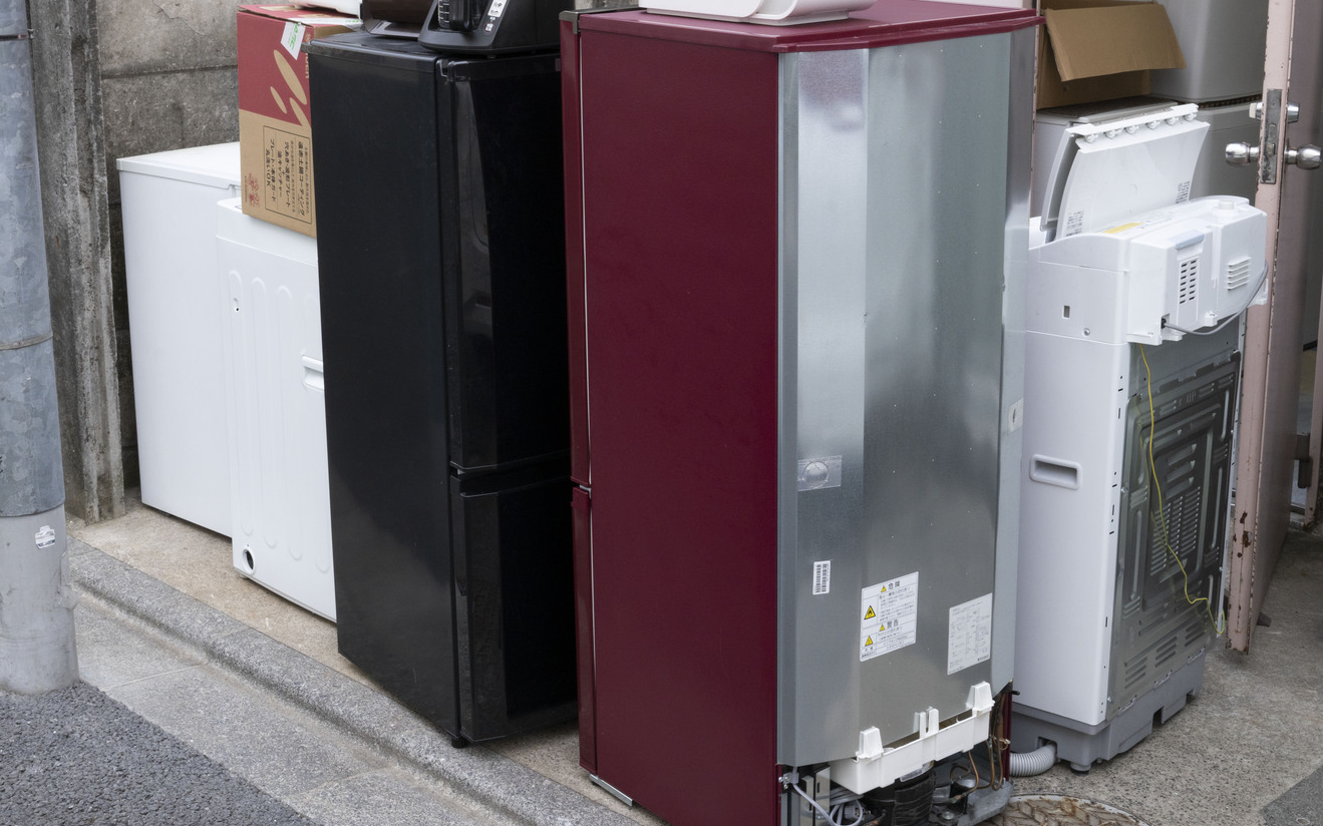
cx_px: 635
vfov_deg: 25.3
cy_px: 303
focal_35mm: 51
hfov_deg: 39.6
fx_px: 1839
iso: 640
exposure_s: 1/60
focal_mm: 33
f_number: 14
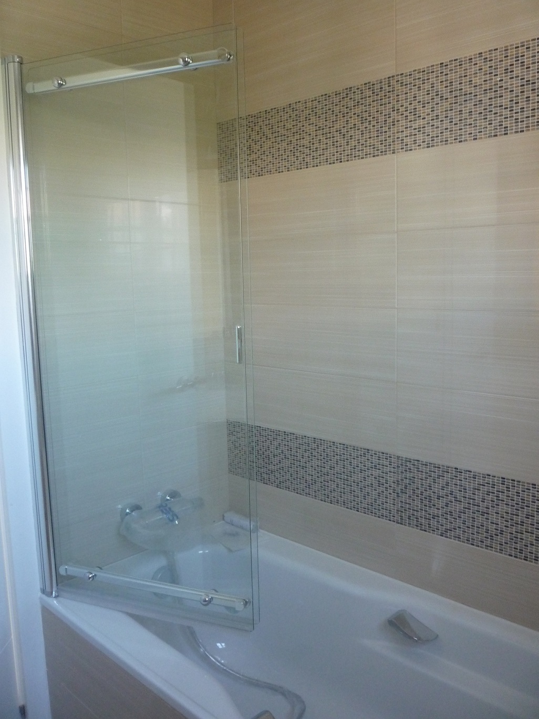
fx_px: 623
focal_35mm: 30
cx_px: 270
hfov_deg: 46.8
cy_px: 360
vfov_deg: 60.0
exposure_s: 1/20
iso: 400
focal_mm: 5.2
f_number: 3.3
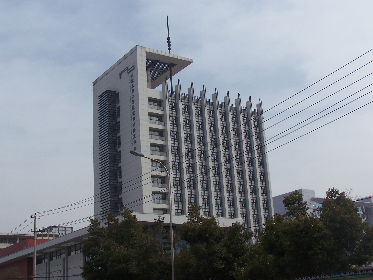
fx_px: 517
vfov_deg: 30.3
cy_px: 140
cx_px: 186
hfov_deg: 39.7
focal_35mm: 48
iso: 80
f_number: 4
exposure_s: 1/1000
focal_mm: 8
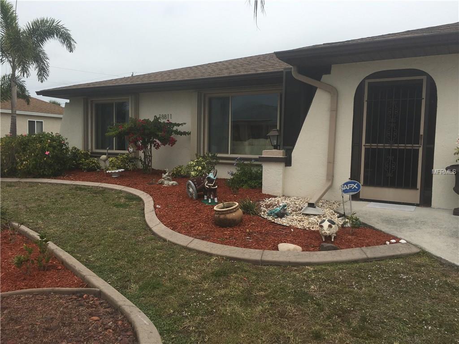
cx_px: 230
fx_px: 385
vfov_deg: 48.2
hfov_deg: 61.7
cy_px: 172
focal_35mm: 29
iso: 25
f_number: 2.2
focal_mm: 4.15
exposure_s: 1/1672
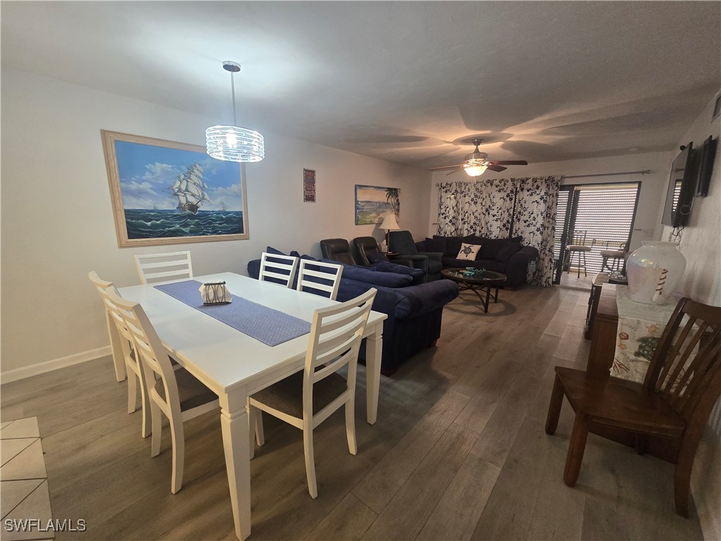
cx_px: 360
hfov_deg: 106.2
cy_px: 270
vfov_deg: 89.9
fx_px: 271
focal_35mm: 13
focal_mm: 2.2
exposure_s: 1/60
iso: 250
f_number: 2.2
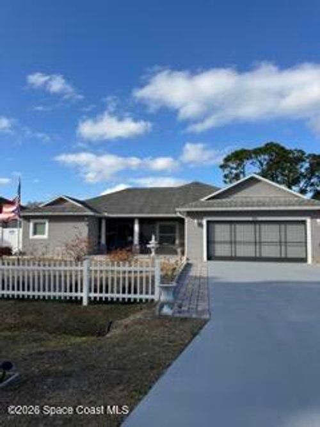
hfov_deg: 56.8
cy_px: 214
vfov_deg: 71.6
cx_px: 160
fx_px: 296
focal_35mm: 24
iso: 80
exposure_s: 1/3802
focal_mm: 6.76
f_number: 1.78
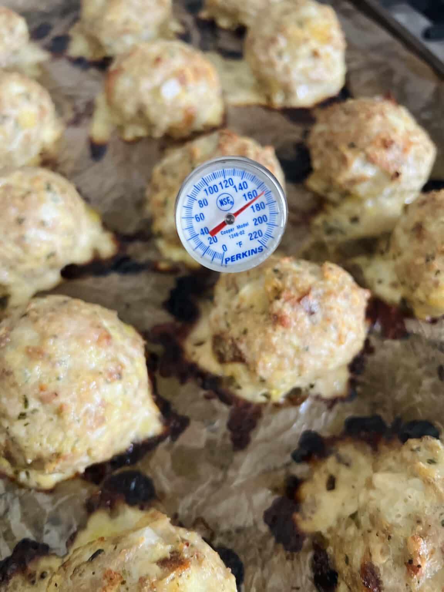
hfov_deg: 53.1
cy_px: 296
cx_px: 222
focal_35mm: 26
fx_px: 445
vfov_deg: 67.3
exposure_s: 1/60
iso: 400
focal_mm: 5.7
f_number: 1.5
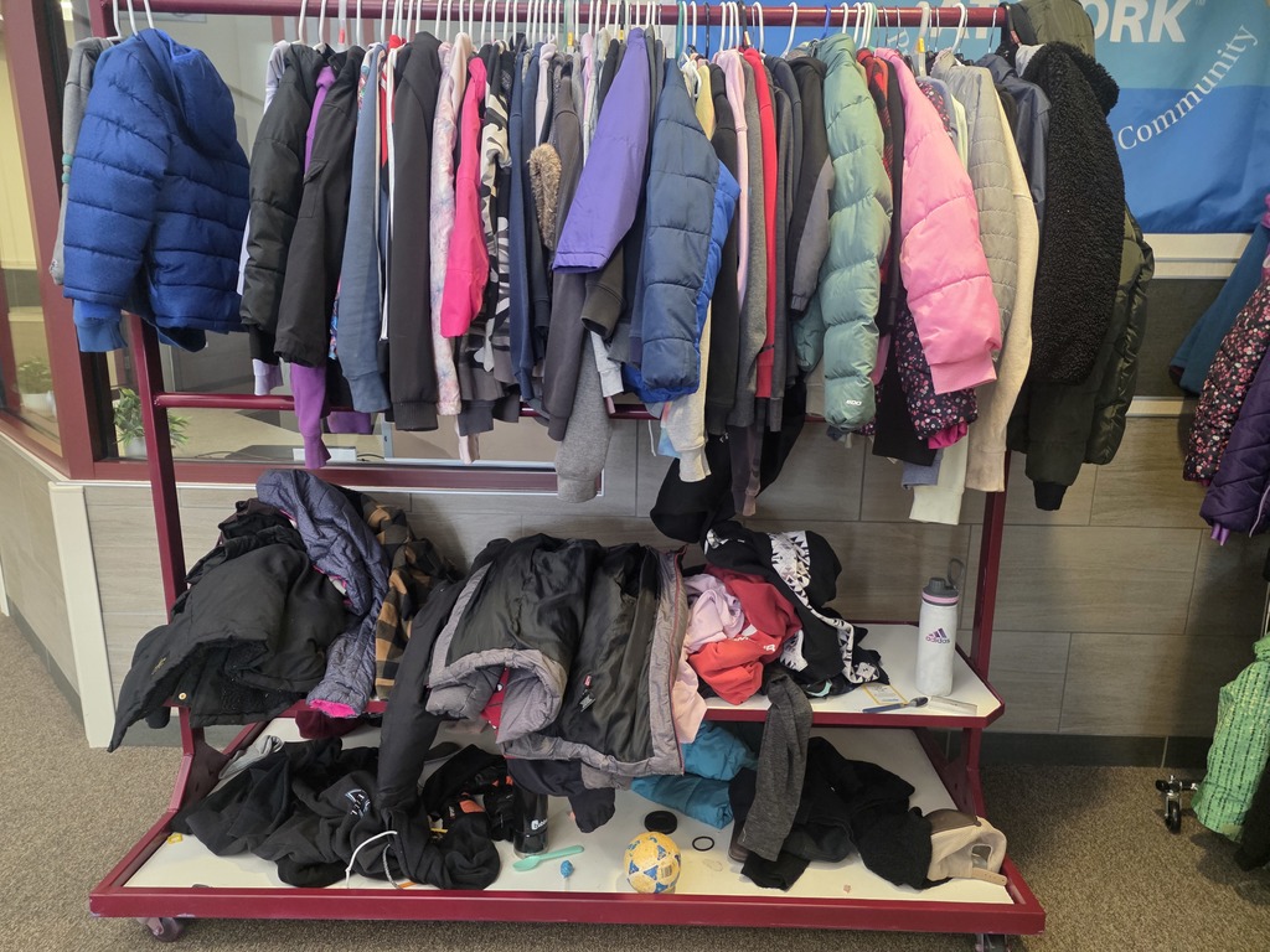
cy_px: 476
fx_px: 844
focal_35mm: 23
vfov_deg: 58.9
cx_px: 635
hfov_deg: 73.9
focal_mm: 6.25
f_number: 1.7
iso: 400
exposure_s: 1/120
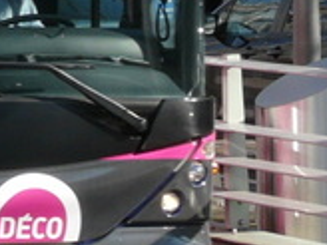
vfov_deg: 3.8
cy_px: -139
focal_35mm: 391
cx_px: -361
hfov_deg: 5.0
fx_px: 3694
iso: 100
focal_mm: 10.5
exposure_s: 1/250
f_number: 5.6
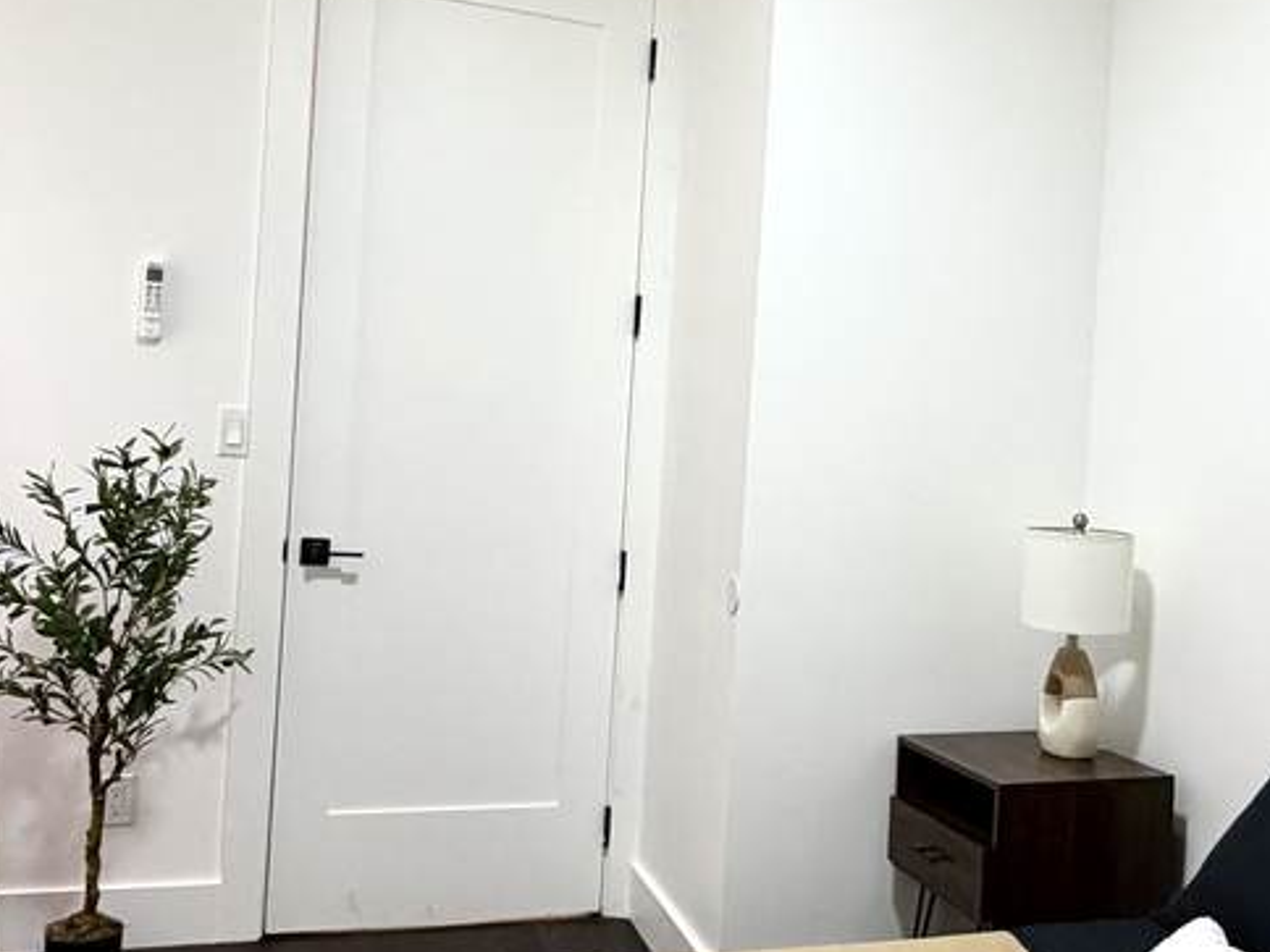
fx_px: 1357
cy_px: 464
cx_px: 824
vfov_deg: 38.7
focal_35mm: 37
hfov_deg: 49.4
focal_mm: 2.22
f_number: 2.2
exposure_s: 1/60
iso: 160
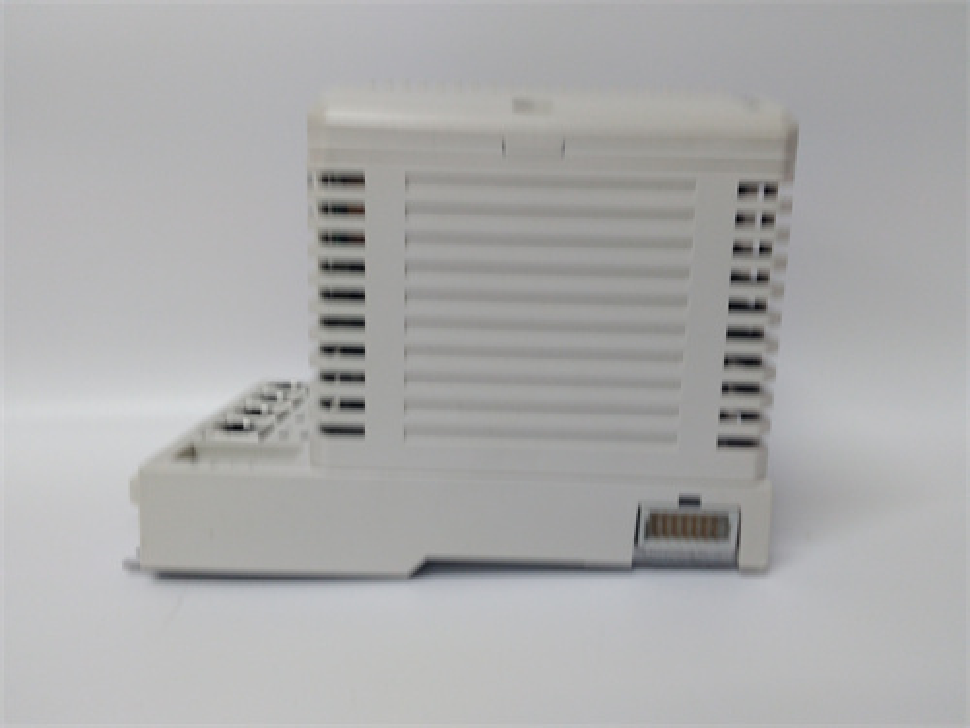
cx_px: 485
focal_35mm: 27
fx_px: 757
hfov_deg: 65.3
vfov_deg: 51.4
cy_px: 364
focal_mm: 3.79
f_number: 2
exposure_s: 1/30
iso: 137
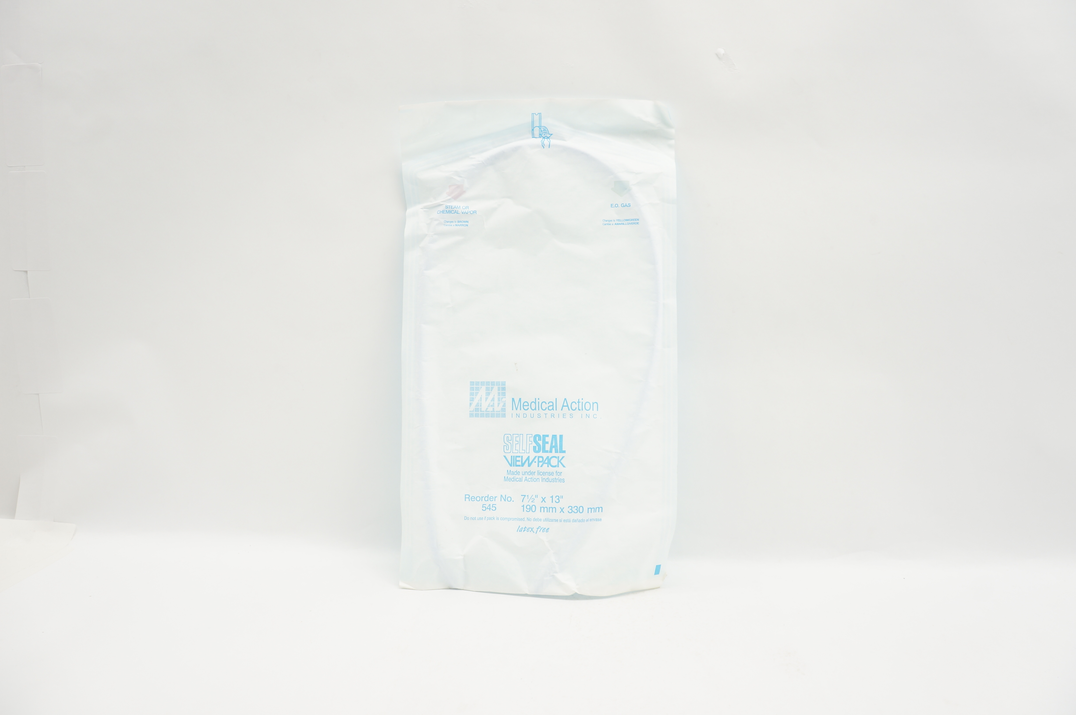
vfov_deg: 47.8
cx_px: 538
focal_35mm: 27
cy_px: 358
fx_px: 806
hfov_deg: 67.4
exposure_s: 1/25
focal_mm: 18
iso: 200
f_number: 6.3
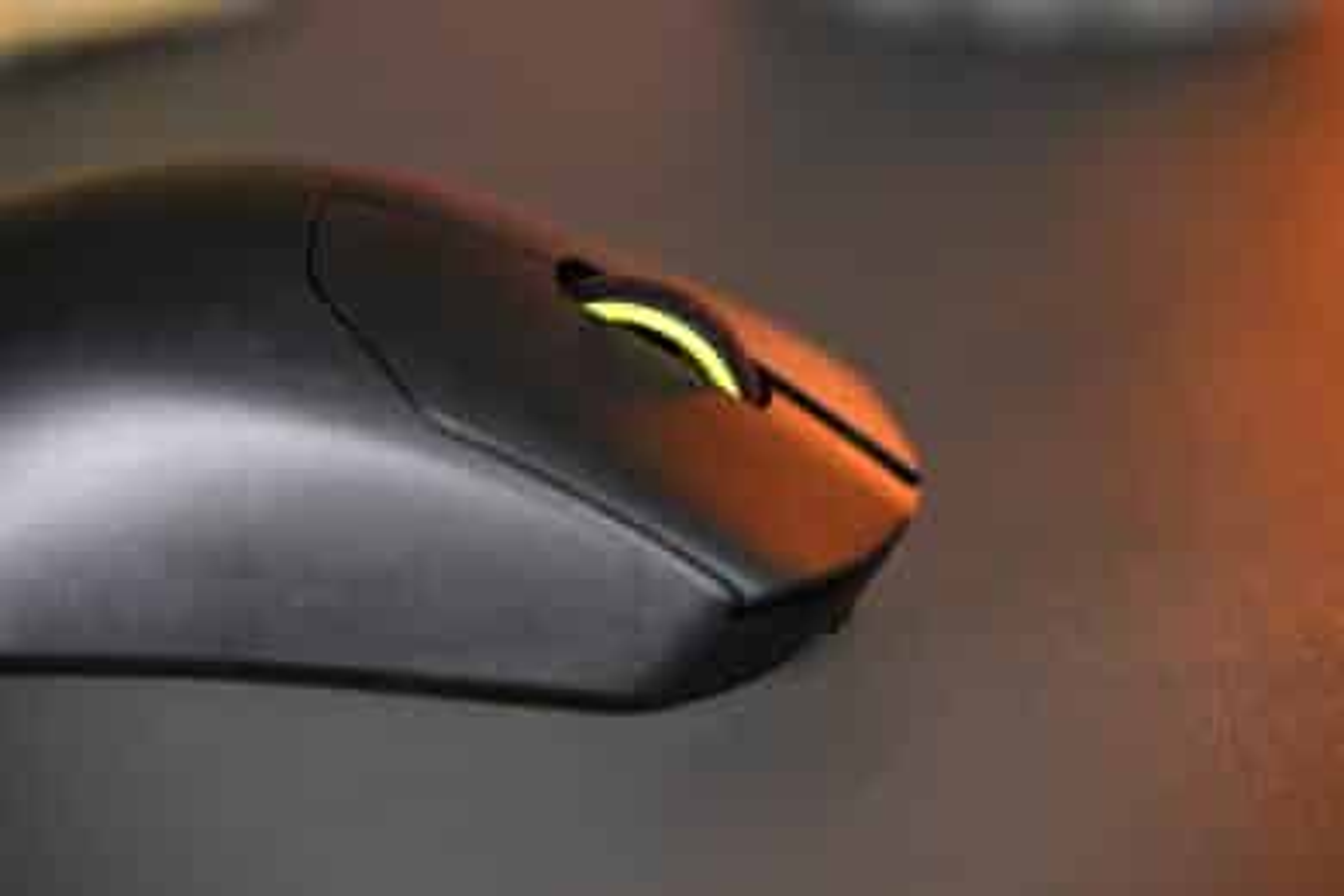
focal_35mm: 120
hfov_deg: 17.1
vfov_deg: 11.4
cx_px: 672
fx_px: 4480
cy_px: 448
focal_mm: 120
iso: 720
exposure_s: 1/125
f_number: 4
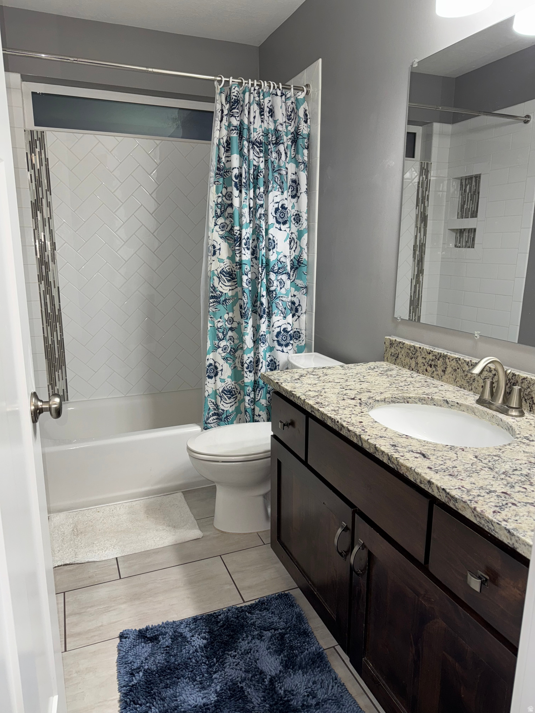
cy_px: 356
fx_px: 495
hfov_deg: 56.8
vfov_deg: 71.6
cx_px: 268
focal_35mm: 24
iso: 64
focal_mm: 6.76
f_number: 1.78
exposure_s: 1/20
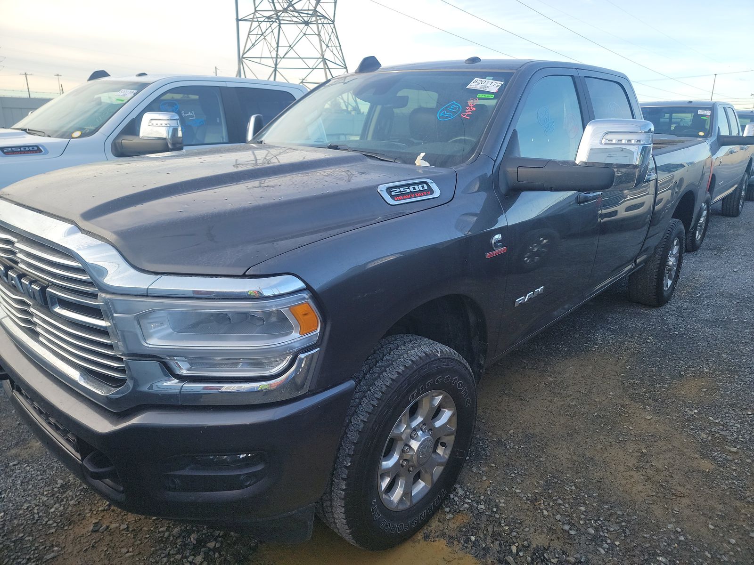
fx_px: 523
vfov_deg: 56.8
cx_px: 377
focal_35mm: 24
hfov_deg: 71.6
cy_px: 282
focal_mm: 6.7
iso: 50
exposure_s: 1/172
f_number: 1.8
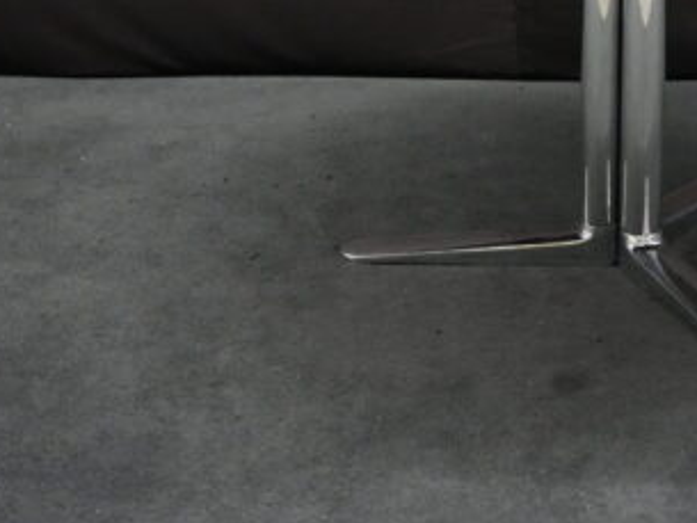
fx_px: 1410
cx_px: 617
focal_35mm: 70
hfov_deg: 26.9
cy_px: 105
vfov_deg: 20.8
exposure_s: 1/100
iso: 12800
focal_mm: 37
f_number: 4
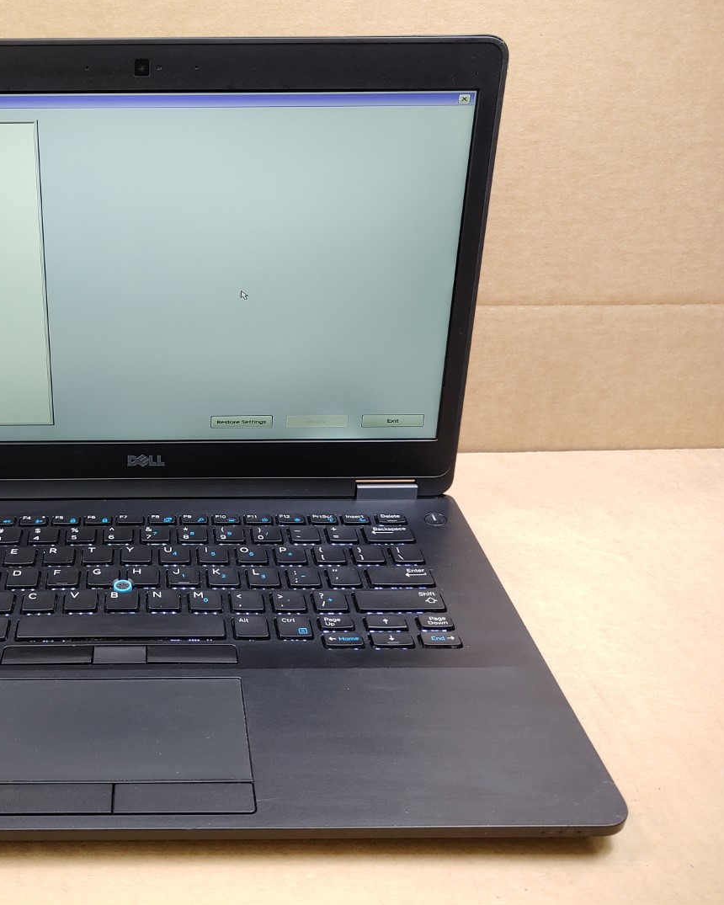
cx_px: 155
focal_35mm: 34
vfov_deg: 52.8
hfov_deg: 41.7
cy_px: 452
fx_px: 911
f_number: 1.8
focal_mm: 4.36
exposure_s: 1/60
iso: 50
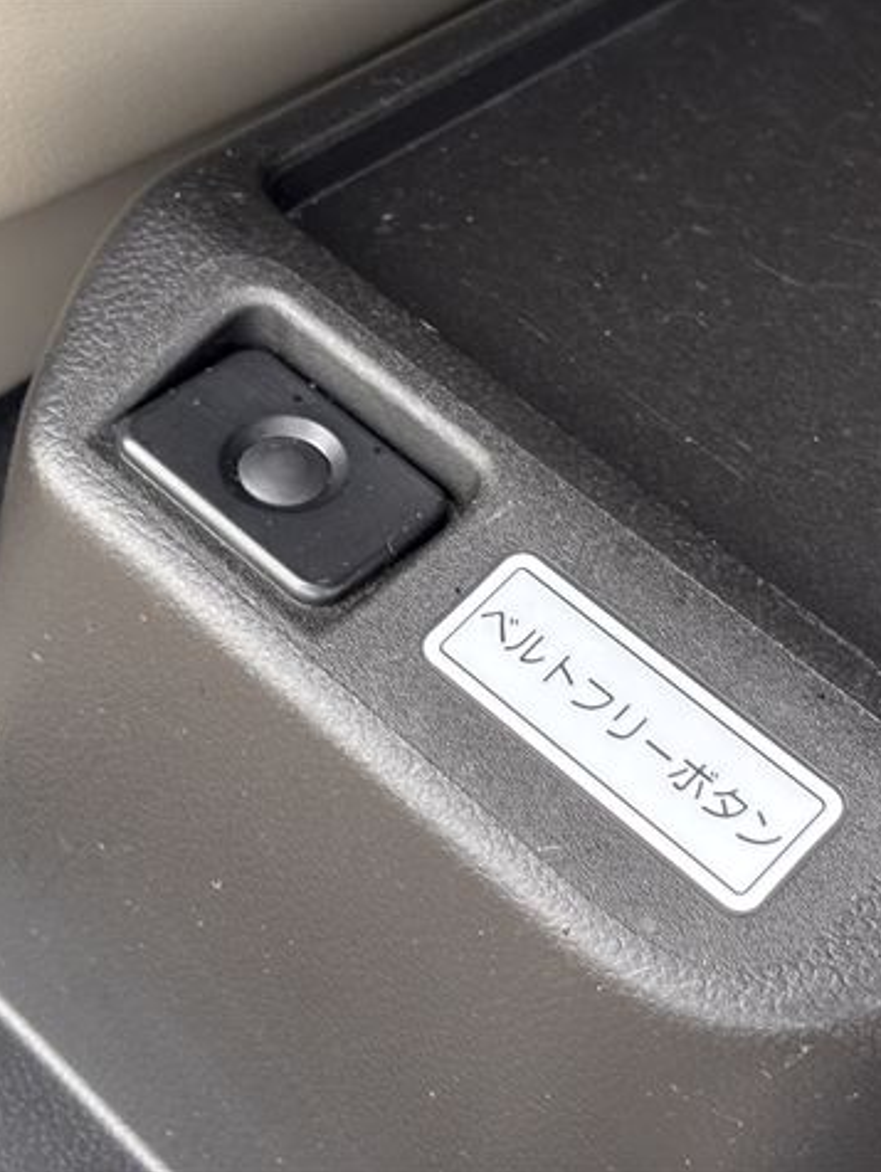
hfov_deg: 21.0
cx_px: 341
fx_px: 2372
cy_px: 582
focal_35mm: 70
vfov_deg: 27.8
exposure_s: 1/56
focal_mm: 5.96
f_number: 1.6
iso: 160
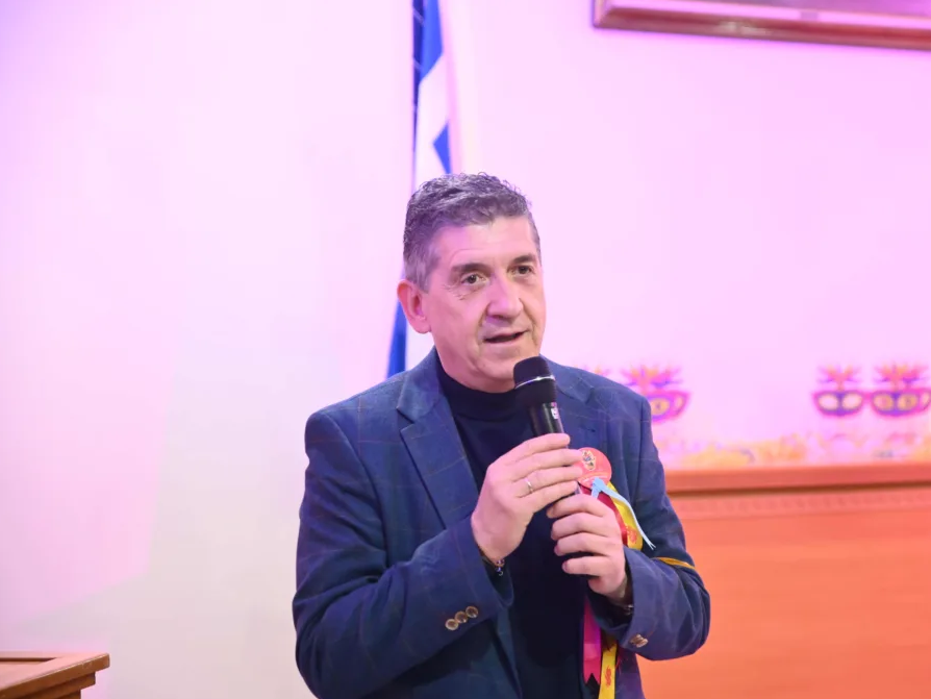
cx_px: 528
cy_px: 353
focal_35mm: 66
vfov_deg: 22.3
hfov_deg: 29.3
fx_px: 1776
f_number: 2.8
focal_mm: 60
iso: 6400
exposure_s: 1/250
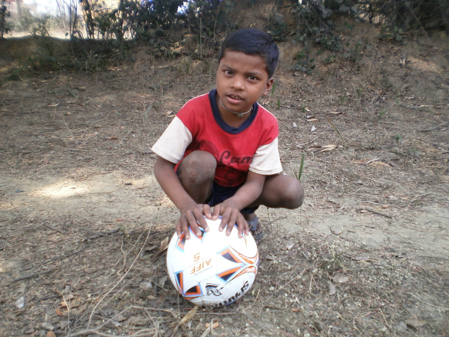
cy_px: 168
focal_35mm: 36
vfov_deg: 39.7
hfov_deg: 51.4
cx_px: 224
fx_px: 467
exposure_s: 1/125
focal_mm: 6.3
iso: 100
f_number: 3.1
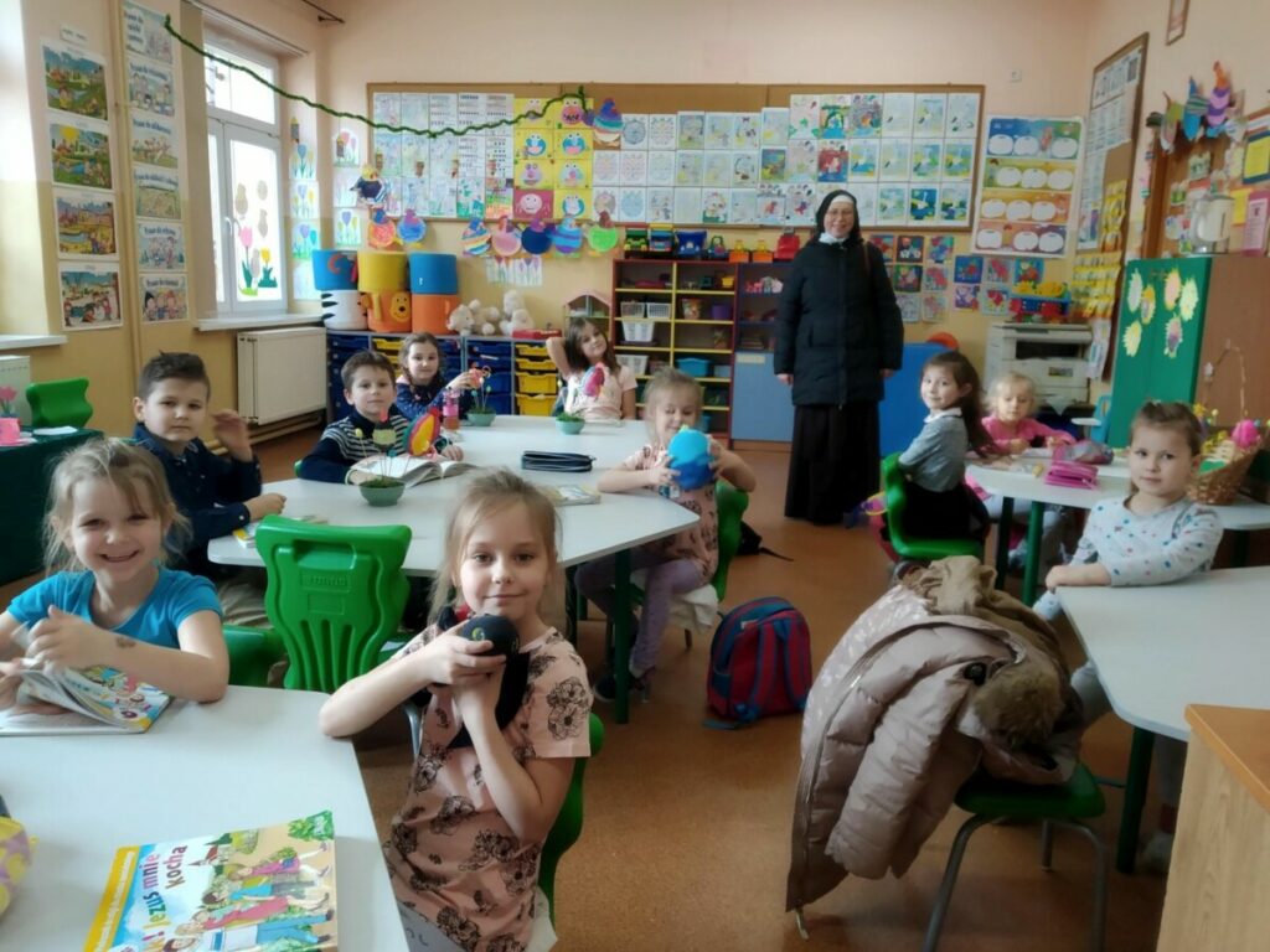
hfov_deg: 67.3
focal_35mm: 26
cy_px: 476
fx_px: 954
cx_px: 635
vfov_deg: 53.1
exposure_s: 1/33
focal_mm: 3.82
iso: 200
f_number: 2.2
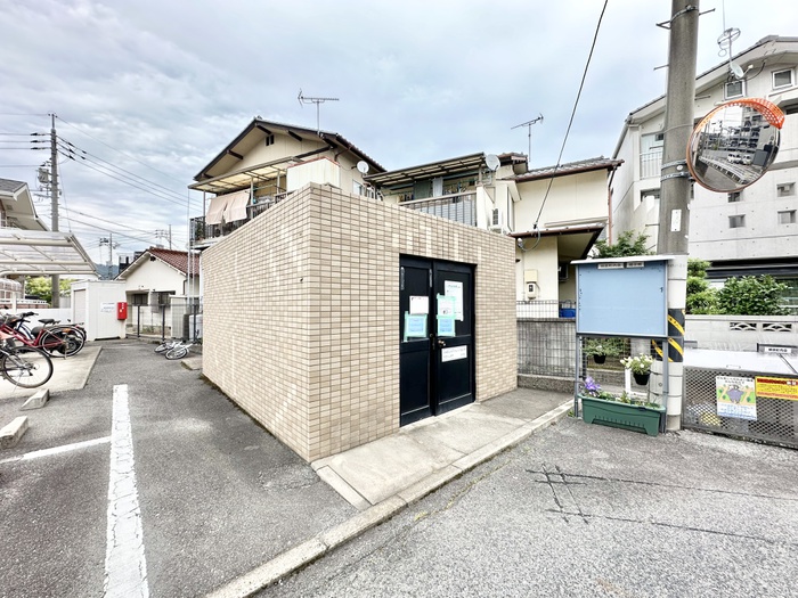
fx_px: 323
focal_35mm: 14
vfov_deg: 85.7
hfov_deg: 102.1
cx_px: 399
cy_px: 299
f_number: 2.2
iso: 40
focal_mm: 2.22
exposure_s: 1/602
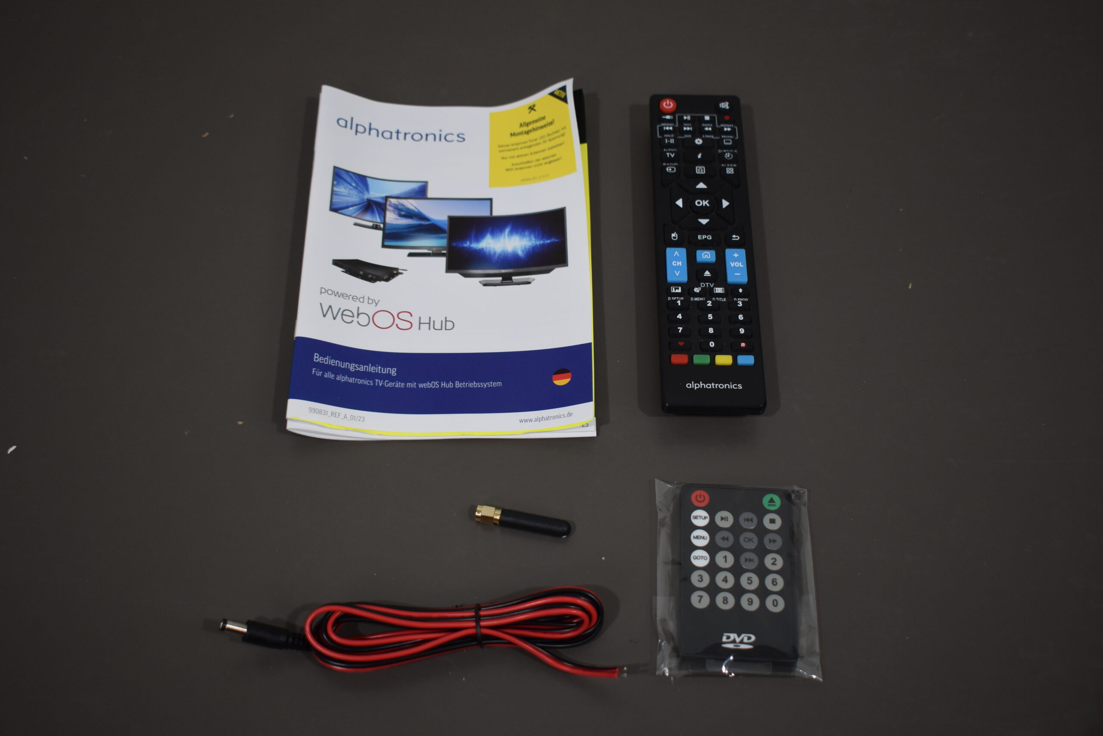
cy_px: 368
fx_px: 1379
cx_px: 552
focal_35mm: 45
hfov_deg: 43.6
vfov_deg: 29.9
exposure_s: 1/250
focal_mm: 30
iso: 500
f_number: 4.2
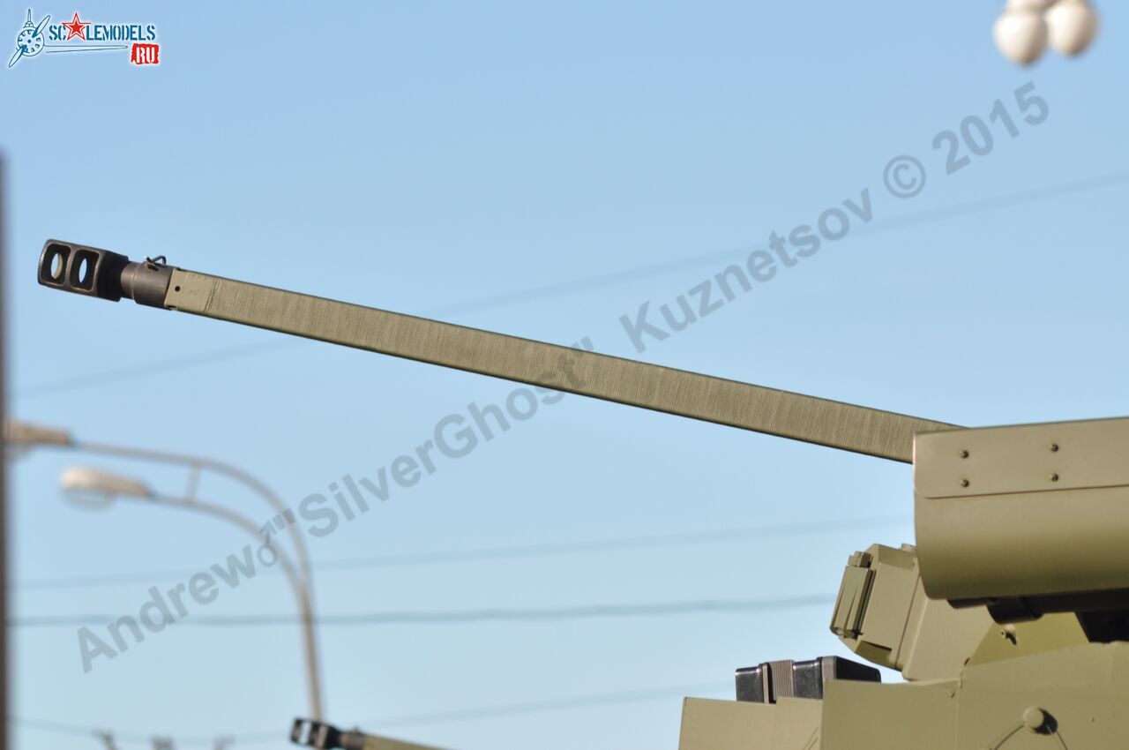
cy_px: 375
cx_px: 564
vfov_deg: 5.4
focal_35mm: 255
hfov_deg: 8.1
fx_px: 7987
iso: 200
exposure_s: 1/320
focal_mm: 170
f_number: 8
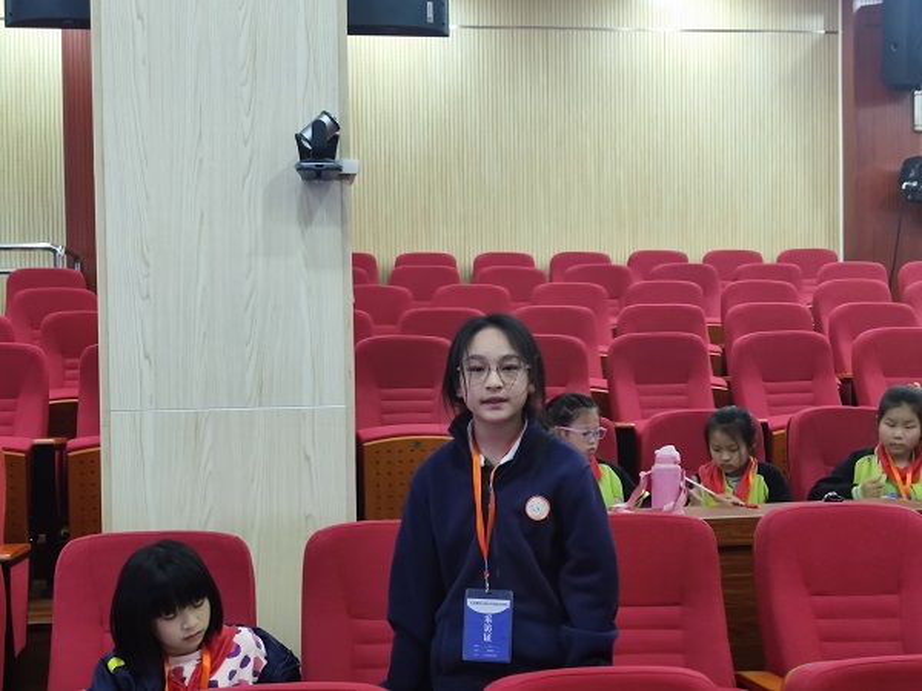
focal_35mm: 48
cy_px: 346
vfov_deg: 30.3
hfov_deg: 39.7
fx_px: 1278
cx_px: 461
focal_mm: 6.72
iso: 592
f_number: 1.69
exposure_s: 1/50
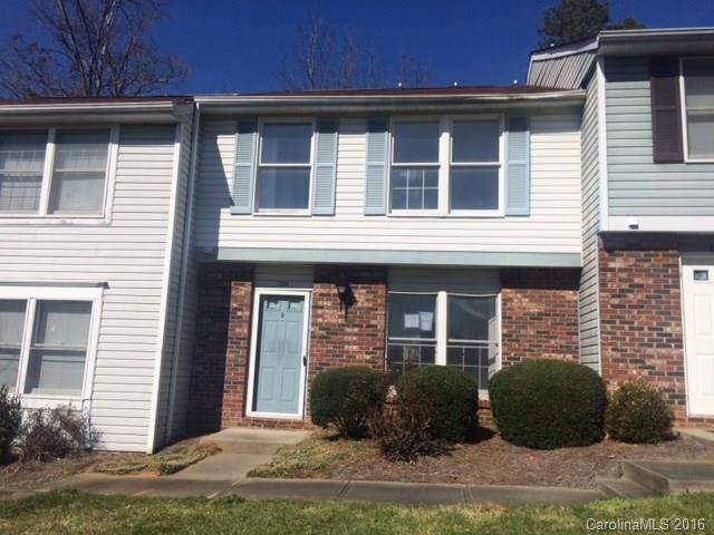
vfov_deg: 48.2
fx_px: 598
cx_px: 357
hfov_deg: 61.7
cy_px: 268
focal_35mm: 29
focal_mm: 4.15
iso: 32
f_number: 2.2
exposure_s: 1/4115
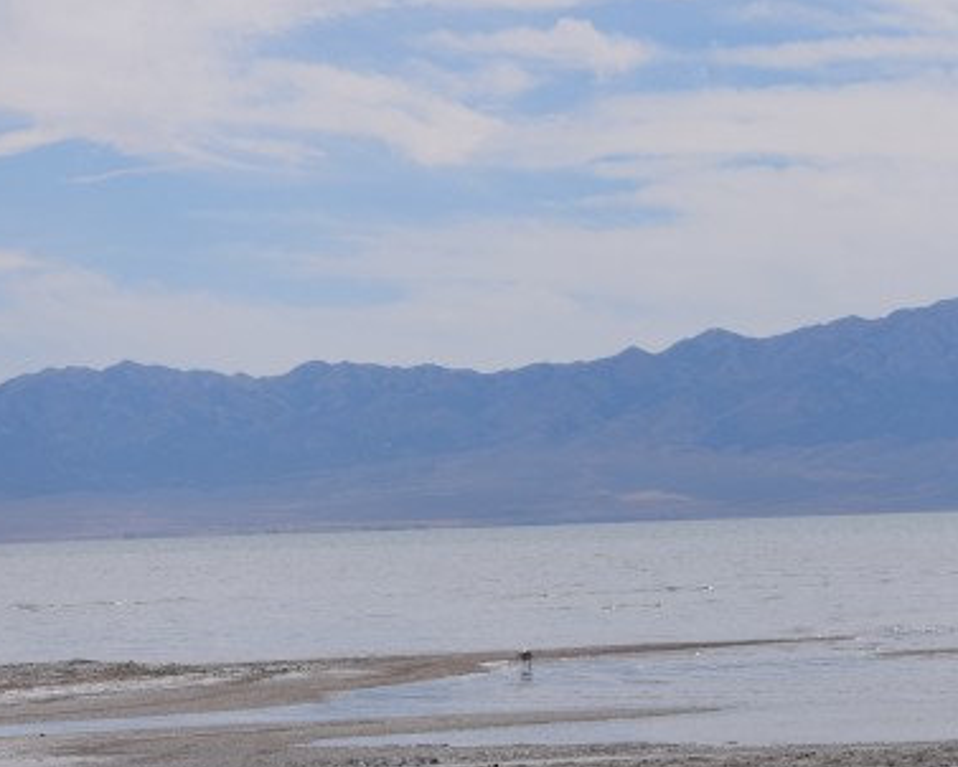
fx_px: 5965
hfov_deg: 9.1
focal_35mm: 210
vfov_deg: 7.4
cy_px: 246
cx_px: 66
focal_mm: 55
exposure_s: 1/640
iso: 200
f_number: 13
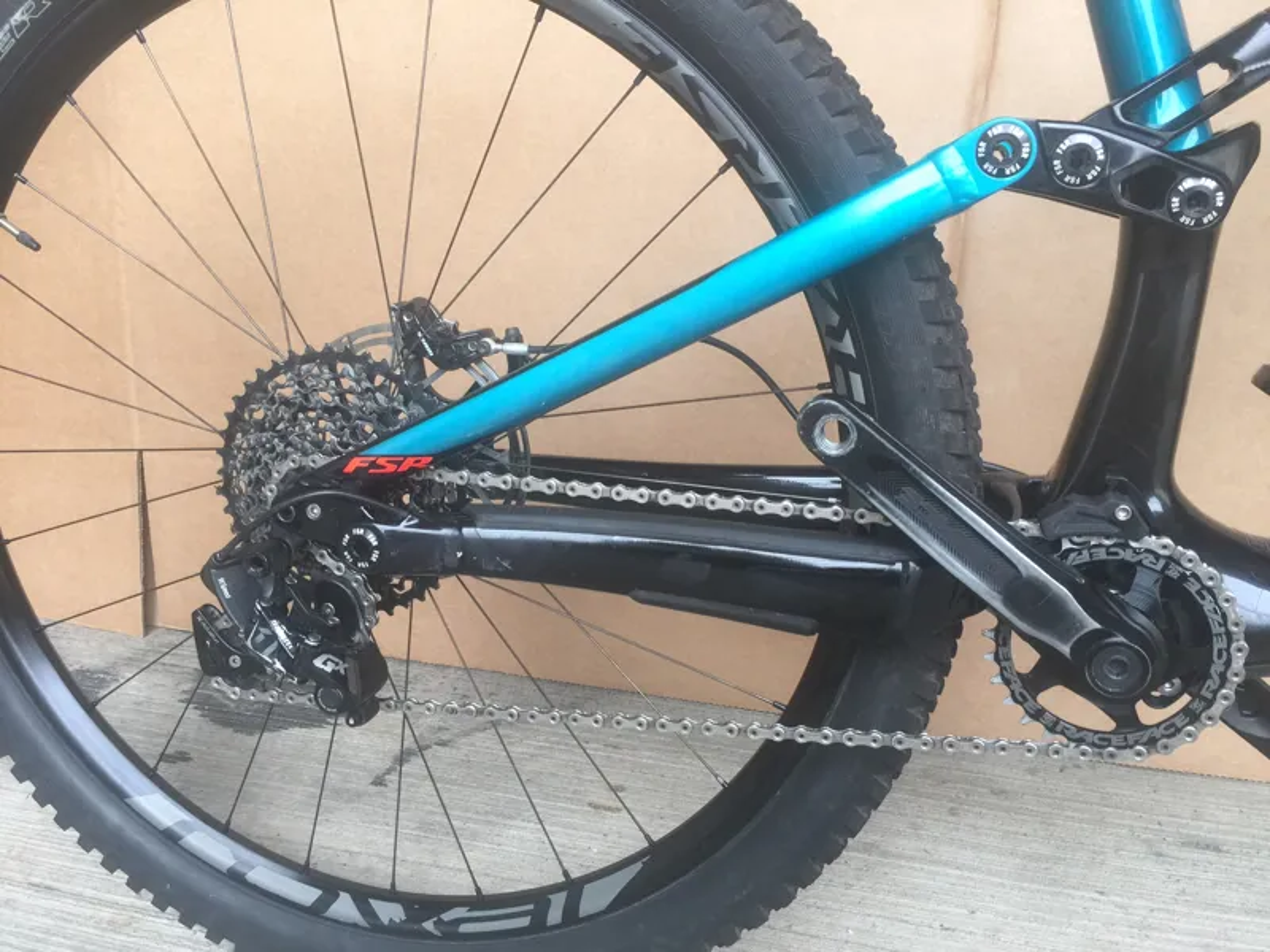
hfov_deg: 61.7
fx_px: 1064
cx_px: 635
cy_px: 476
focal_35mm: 29
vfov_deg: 48.2
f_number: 2.2
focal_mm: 4.15
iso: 40
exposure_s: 1/33
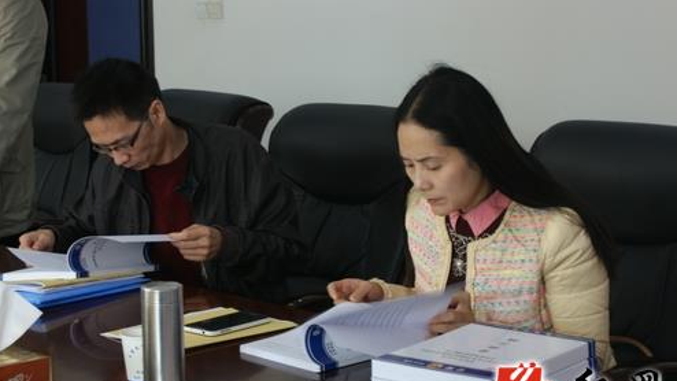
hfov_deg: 29.5
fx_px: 1284
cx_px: 340
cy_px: 224
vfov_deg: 16.9
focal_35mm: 72
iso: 400
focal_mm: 45
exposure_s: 1/25
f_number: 5.6
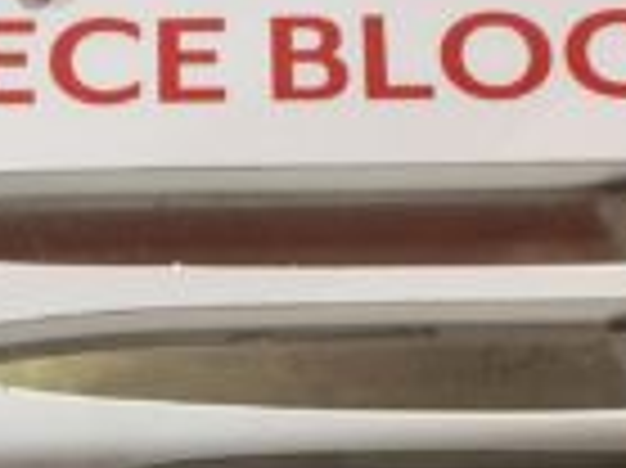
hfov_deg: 12.3
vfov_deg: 9.0
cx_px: 45
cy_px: 765
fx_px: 2891
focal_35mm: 160
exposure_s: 1/30
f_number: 2.2
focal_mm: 4.15
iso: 100
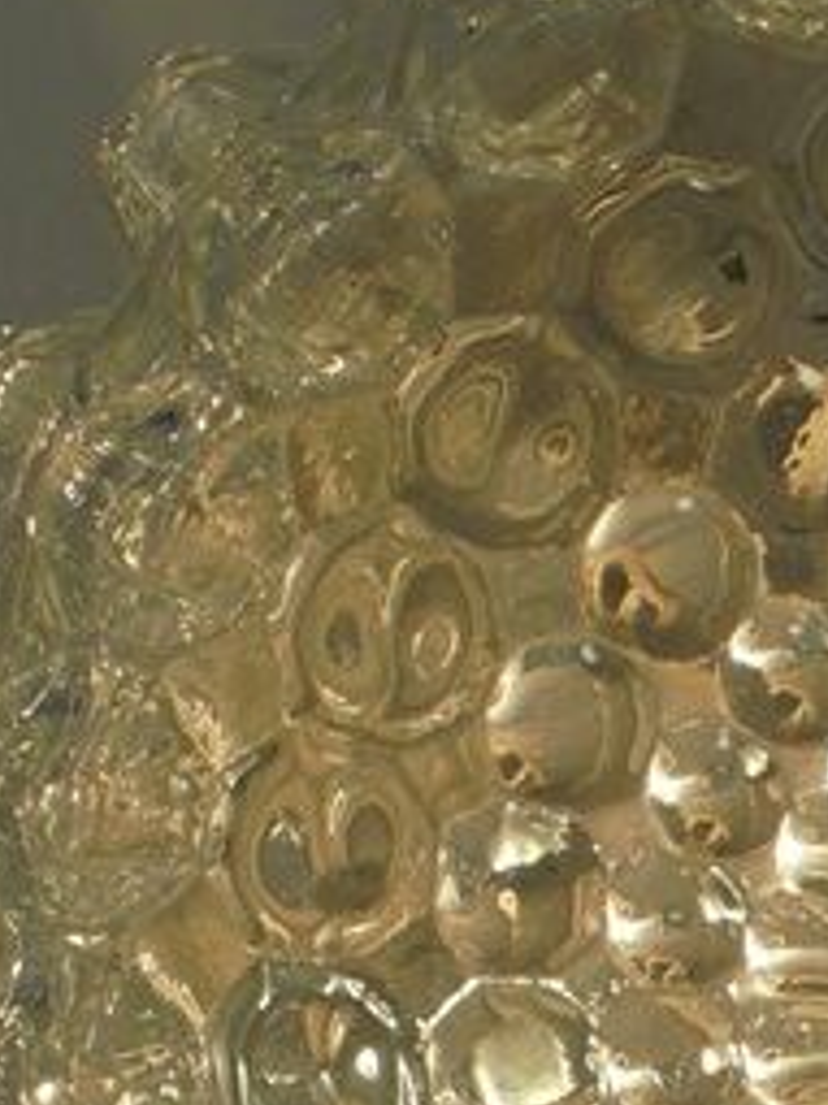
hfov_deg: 9.5
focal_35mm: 152
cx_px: 1225
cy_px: 988
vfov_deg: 12.9
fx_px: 4852
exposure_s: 1/500
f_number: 4.5
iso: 100
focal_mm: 7.8
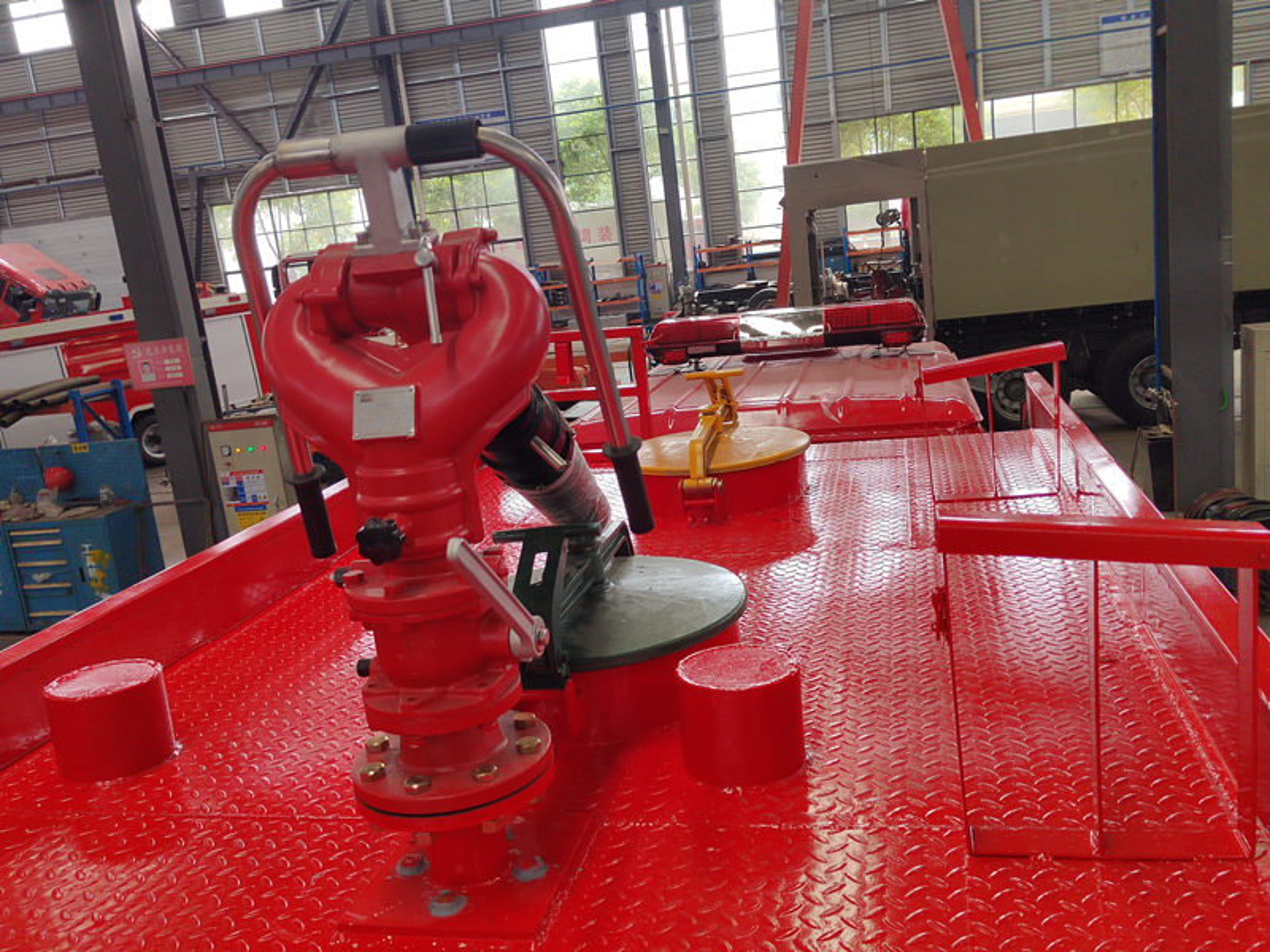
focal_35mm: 31
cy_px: 476
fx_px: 1137
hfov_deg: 58.4
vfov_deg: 45.4
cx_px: 635
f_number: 1.9
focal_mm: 5.52
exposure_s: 1/100
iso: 541
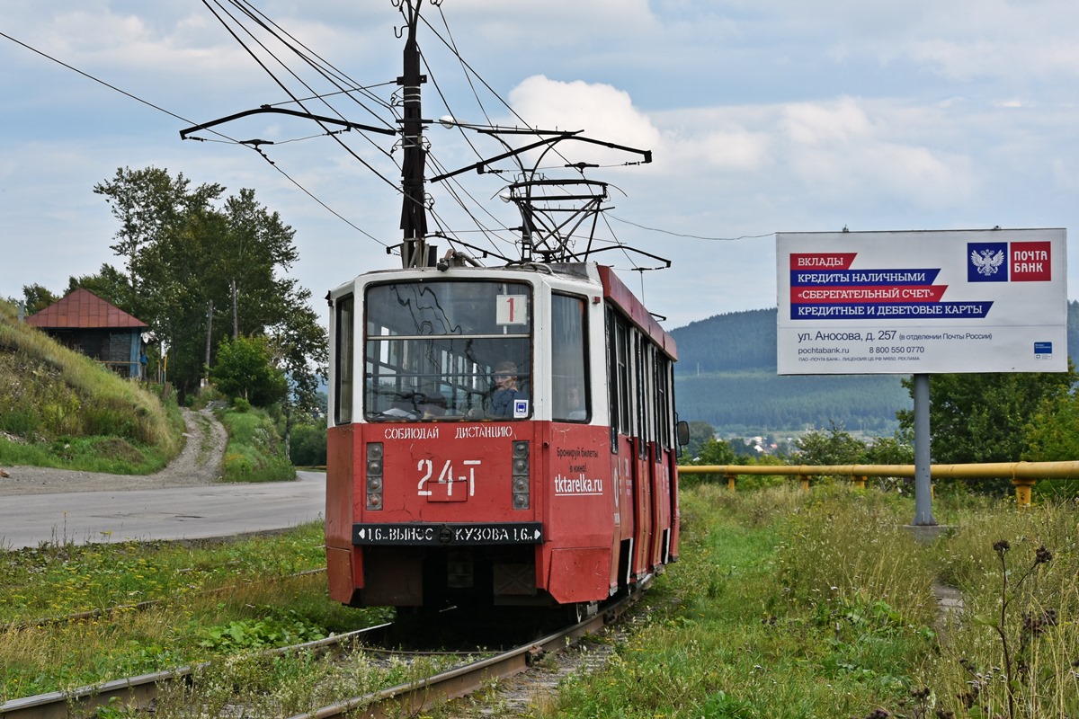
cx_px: 540
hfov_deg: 28.1
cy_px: 360
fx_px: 2158
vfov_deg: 18.9
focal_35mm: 72
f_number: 8
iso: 160
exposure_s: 1/500
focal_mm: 48
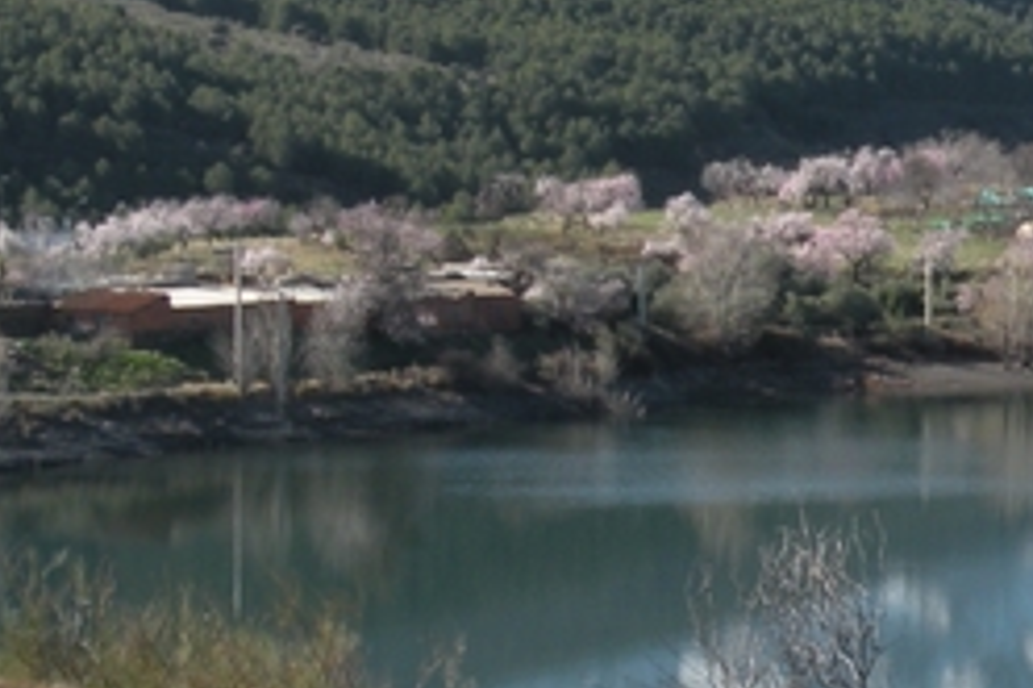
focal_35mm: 141
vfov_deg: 9.7
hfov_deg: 13.8
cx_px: 1487
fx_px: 4043
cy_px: 329
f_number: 6.3
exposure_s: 1/168
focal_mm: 7.4
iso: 64
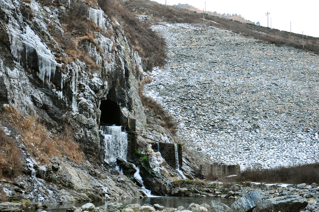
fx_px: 504
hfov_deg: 35.1
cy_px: 106
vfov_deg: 23.7
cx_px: 160
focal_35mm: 57
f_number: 4.5
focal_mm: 38
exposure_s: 1/60
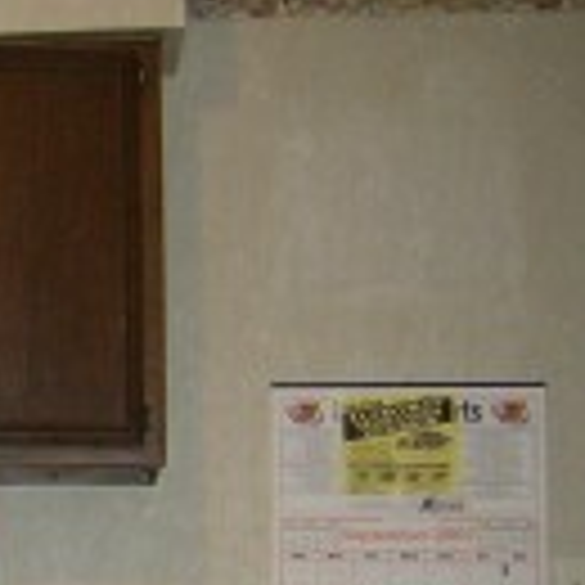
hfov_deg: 14.3
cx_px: -405
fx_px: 2103
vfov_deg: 15.4
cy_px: 637
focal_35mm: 110
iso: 200
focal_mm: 6
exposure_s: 1/60
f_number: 2.8
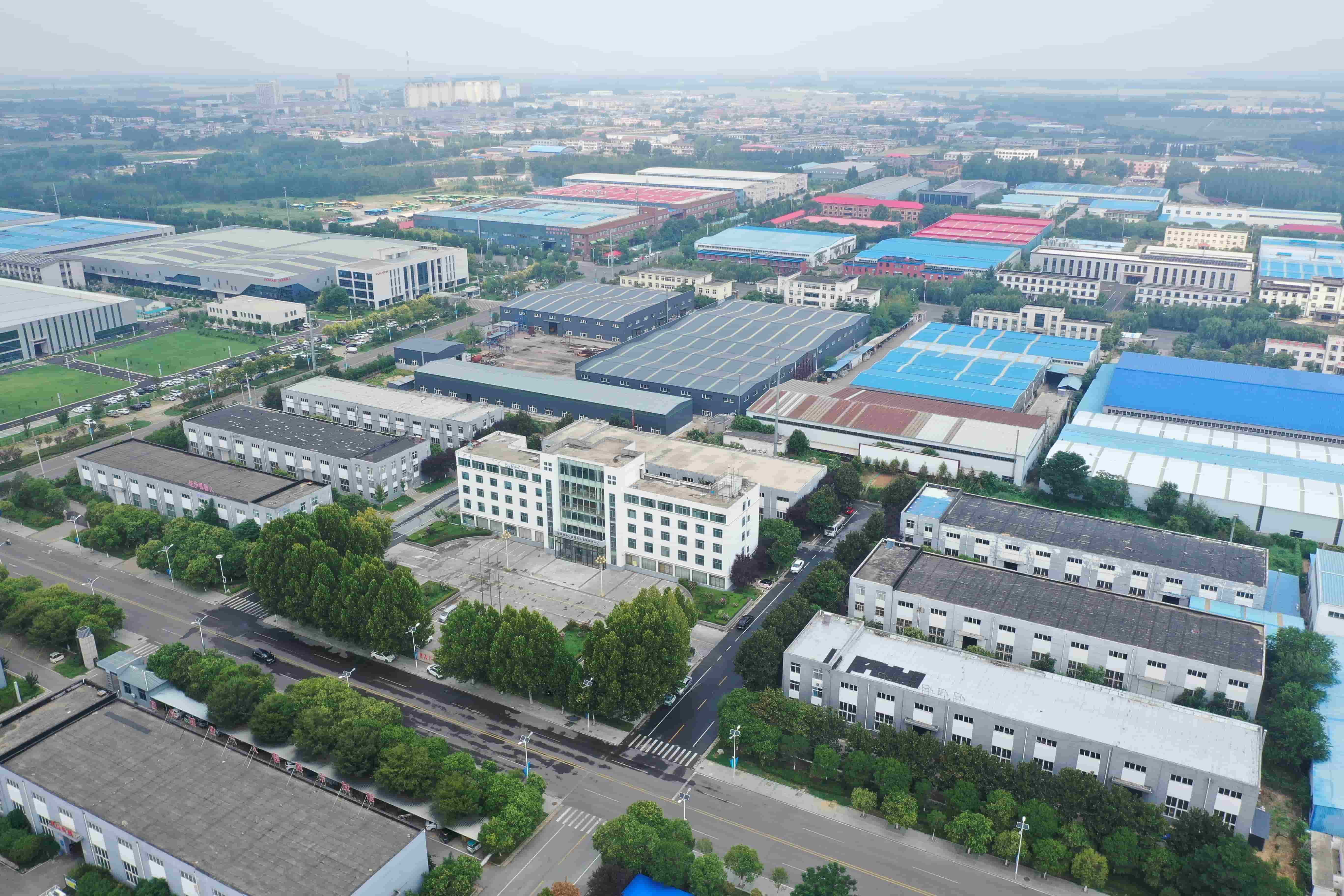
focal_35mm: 28
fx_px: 1045
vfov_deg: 46.4
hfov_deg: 65.5
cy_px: 448
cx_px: 672
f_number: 5.6
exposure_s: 1/320
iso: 100
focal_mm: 10.26
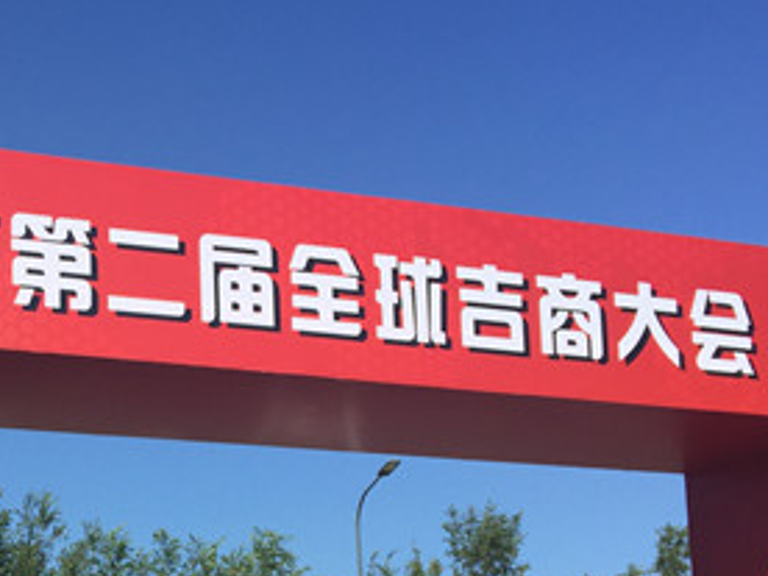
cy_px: 595
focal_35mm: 63
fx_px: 1398
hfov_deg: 29.6
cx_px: 95
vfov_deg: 22.3
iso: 32
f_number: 2.2
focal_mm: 4.15
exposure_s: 1/2083
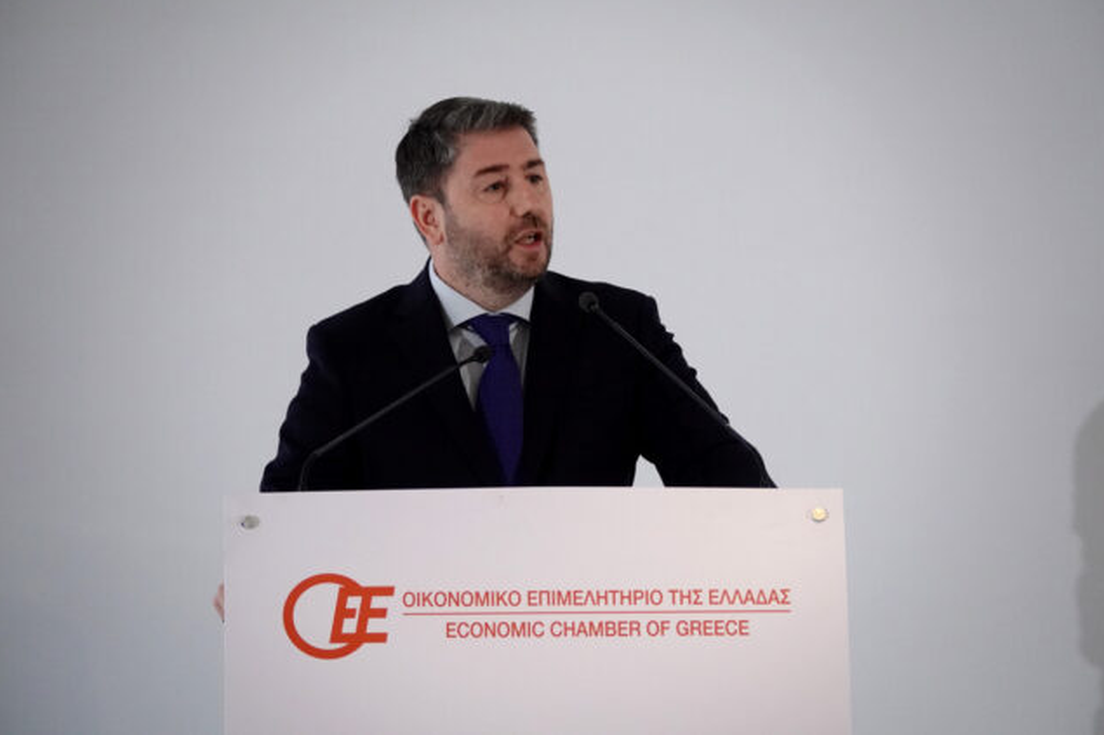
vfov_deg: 5.5
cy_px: 366
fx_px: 7634
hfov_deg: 8.3
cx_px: 551
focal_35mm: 249
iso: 1600
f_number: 4
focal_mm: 90.45
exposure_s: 1/800
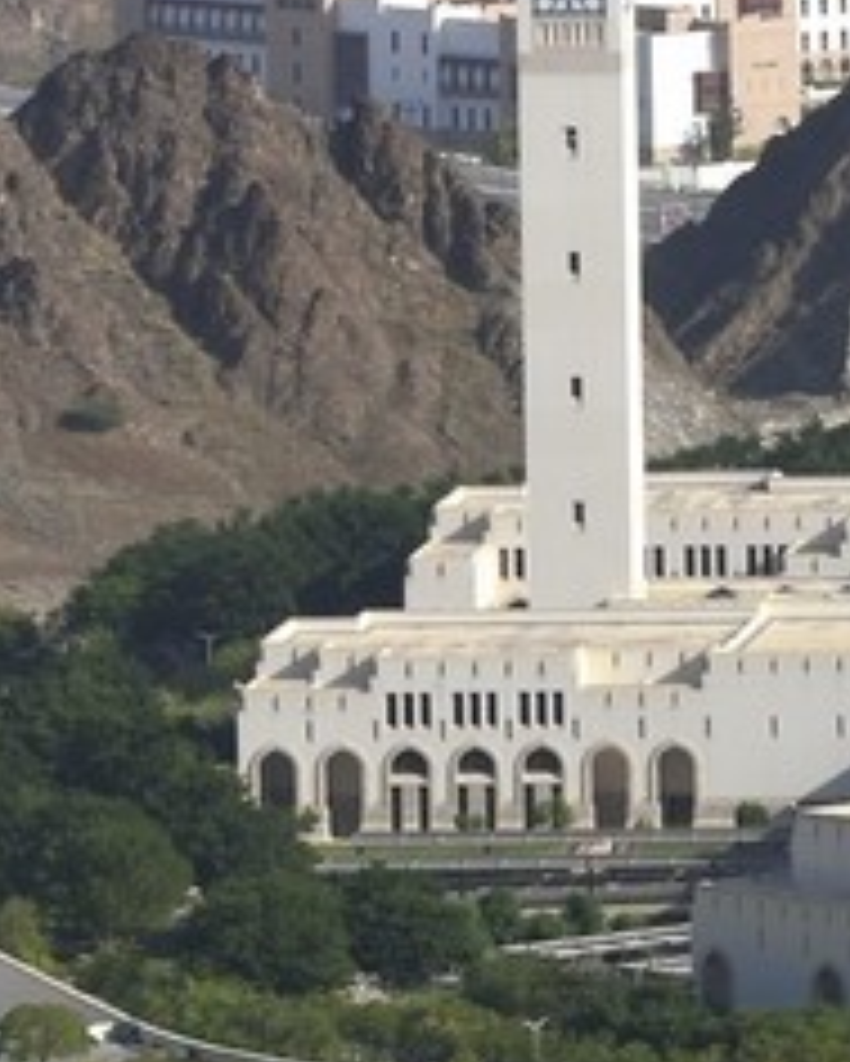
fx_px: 18007
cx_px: 3229
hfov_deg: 2.6
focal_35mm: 573
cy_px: 162
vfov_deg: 3.4
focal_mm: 90
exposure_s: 1/320
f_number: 10
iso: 200
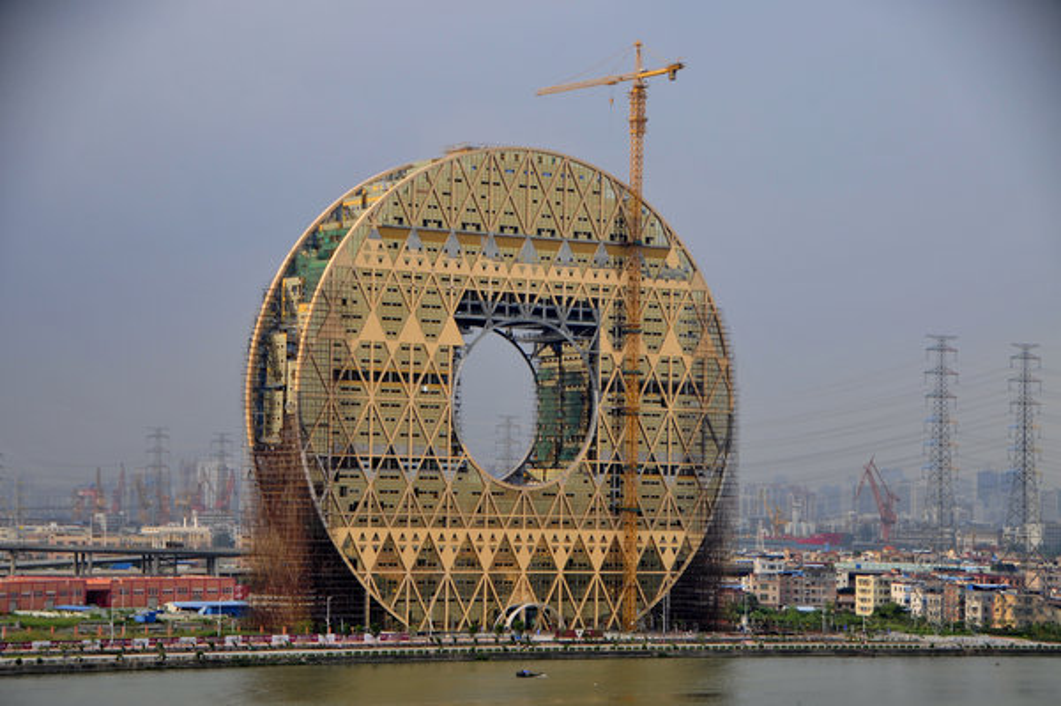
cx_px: 530
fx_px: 2739
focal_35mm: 93
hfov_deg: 21.9
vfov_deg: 14.7
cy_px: 353
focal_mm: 62
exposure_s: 1/200
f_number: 4.8
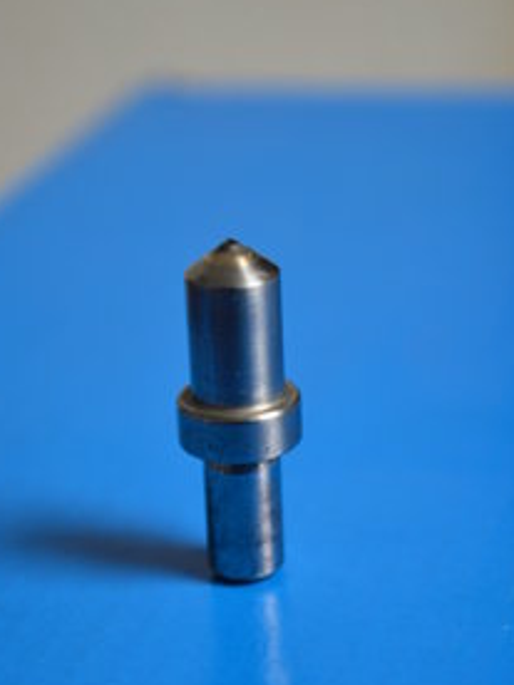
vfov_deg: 20.4
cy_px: 424
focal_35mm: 96
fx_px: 1901
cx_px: 276
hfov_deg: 15.4
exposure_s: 1/60
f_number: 5.3
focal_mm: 46
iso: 400
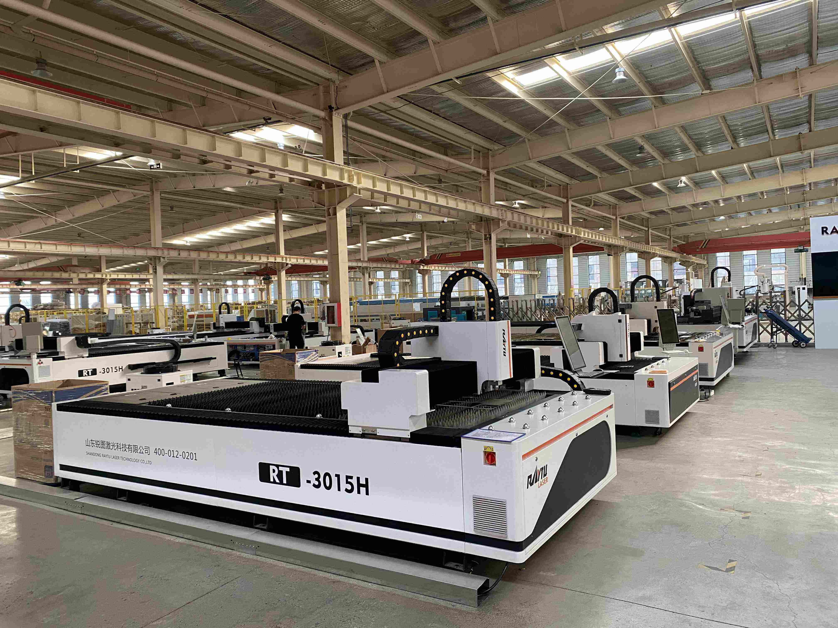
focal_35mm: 26
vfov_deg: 53.1
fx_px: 629
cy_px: 314
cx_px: 419
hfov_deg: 67.3
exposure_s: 1/72
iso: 125
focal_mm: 4.25
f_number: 1.8
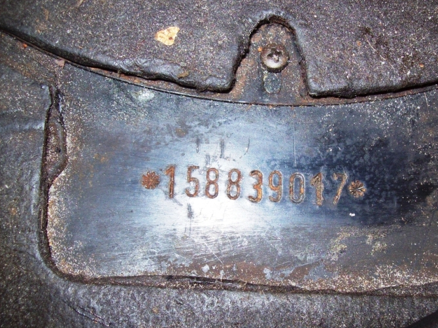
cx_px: 260
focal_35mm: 43
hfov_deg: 43.7
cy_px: 191
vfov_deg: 33.5
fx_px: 544
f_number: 2.7
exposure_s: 1/64
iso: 80
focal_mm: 6
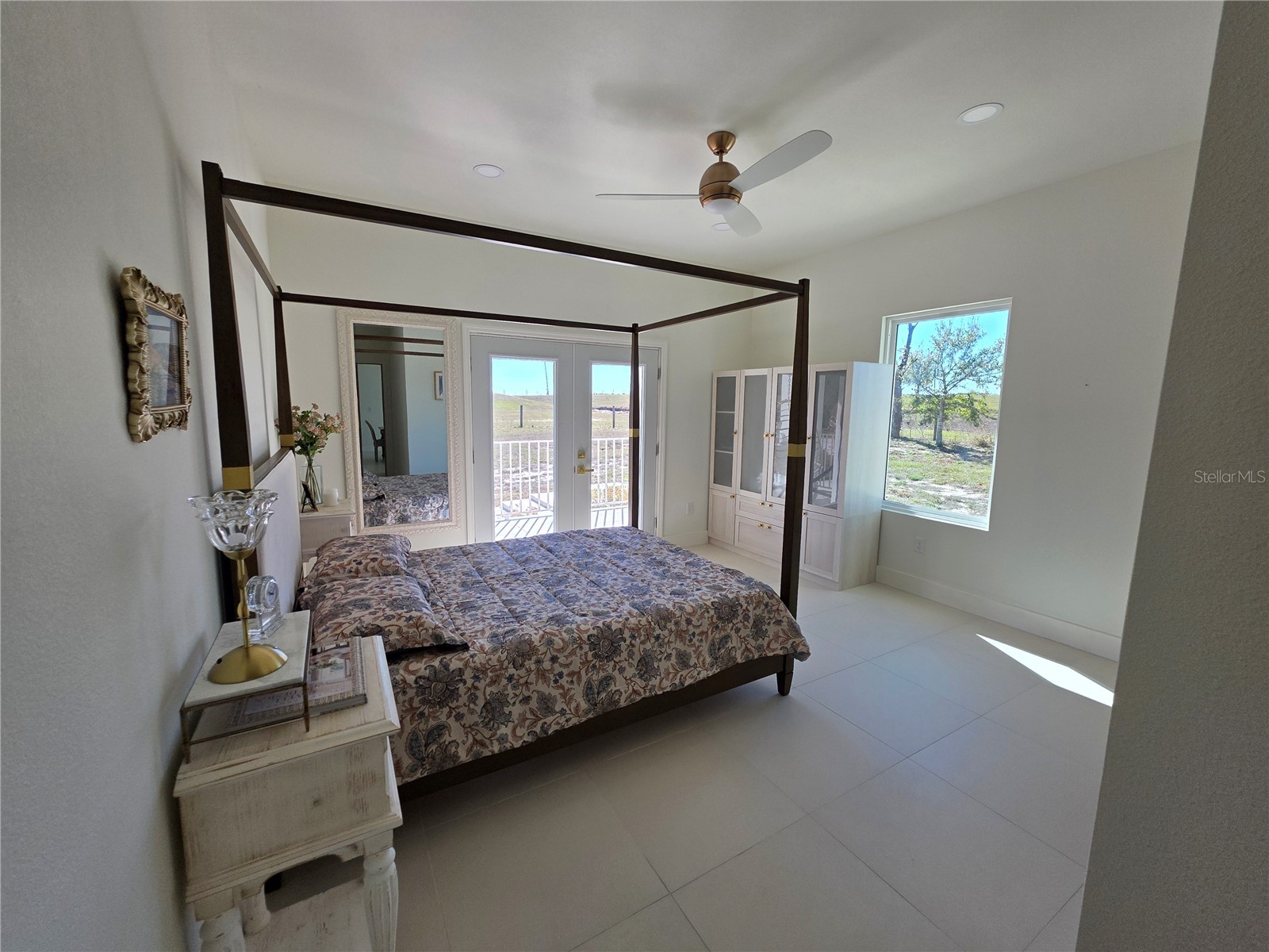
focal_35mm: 13
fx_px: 477
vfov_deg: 89.9
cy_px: 476
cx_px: 634
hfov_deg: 106.2
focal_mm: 2.2
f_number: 1.9
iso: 64
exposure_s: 1/719
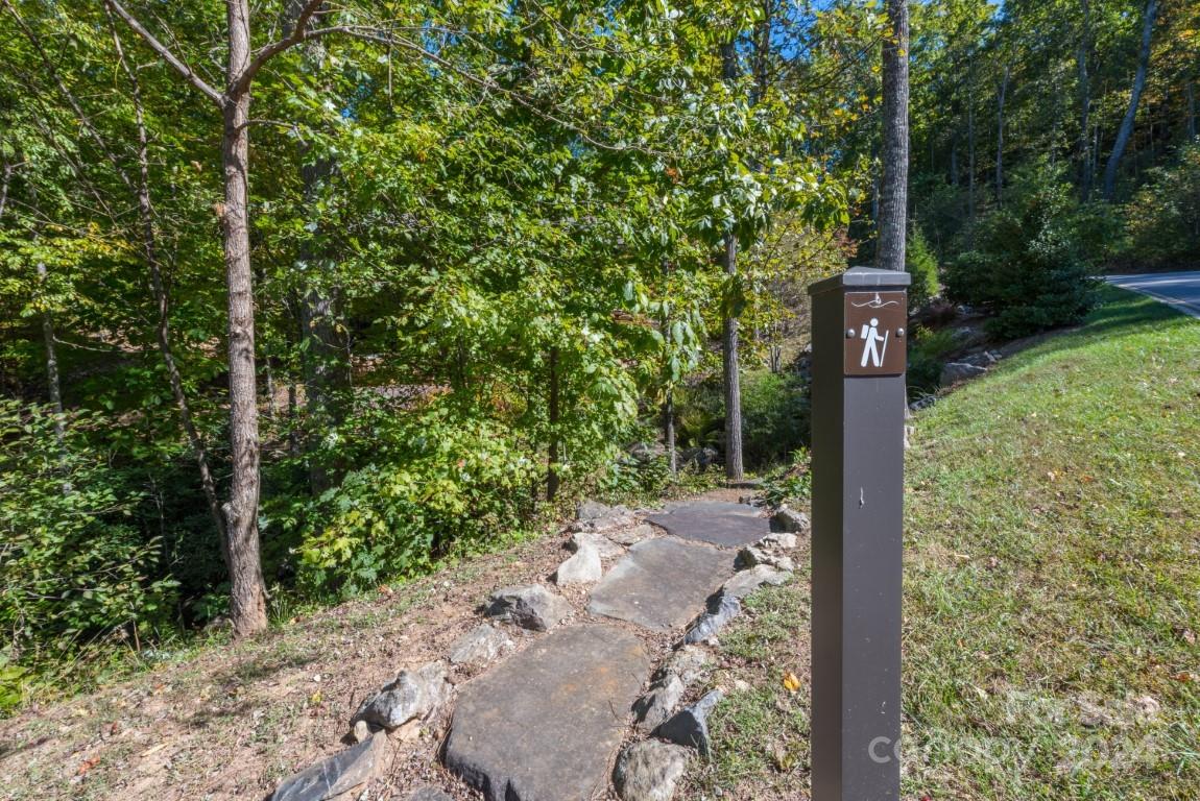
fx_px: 534
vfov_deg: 73.8
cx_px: 600
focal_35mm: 16
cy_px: 400
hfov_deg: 96.7
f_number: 13
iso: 320
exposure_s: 1/60
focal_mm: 16
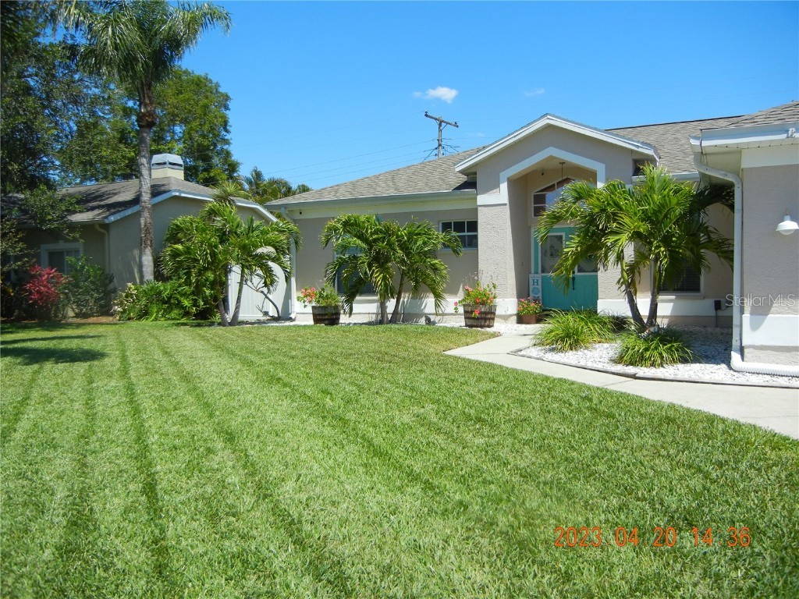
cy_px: 300
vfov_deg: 46.8
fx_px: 692
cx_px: 400
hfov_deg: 60.0
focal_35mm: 30
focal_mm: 5.4
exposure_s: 1/384
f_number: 7
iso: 160
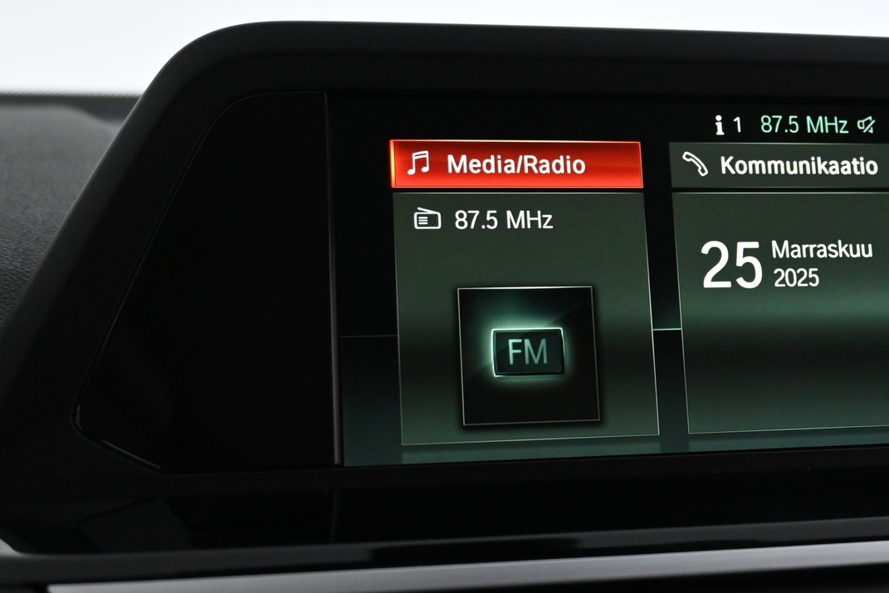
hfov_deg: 31.7
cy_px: 292
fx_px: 1540
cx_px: 652
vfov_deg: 21.8
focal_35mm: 62
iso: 2500
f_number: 4.5
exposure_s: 1/40
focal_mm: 27.5
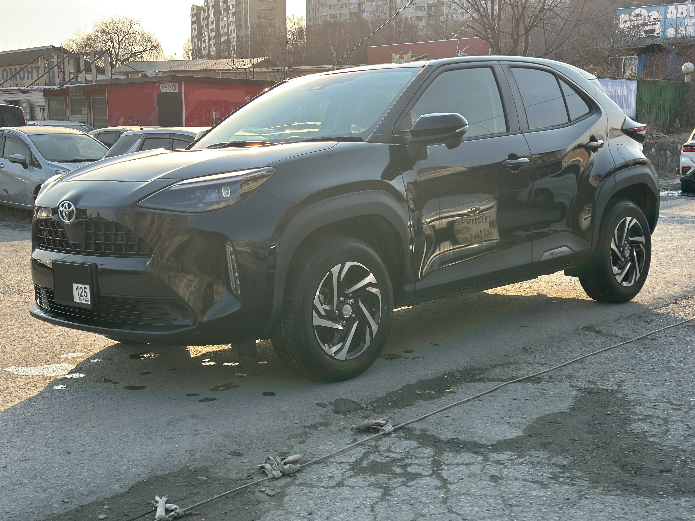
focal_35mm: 48
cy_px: 260
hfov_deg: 39.7
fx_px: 964
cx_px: 348
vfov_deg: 30.3
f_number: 1.78
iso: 80
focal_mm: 6.86
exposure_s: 1/1695
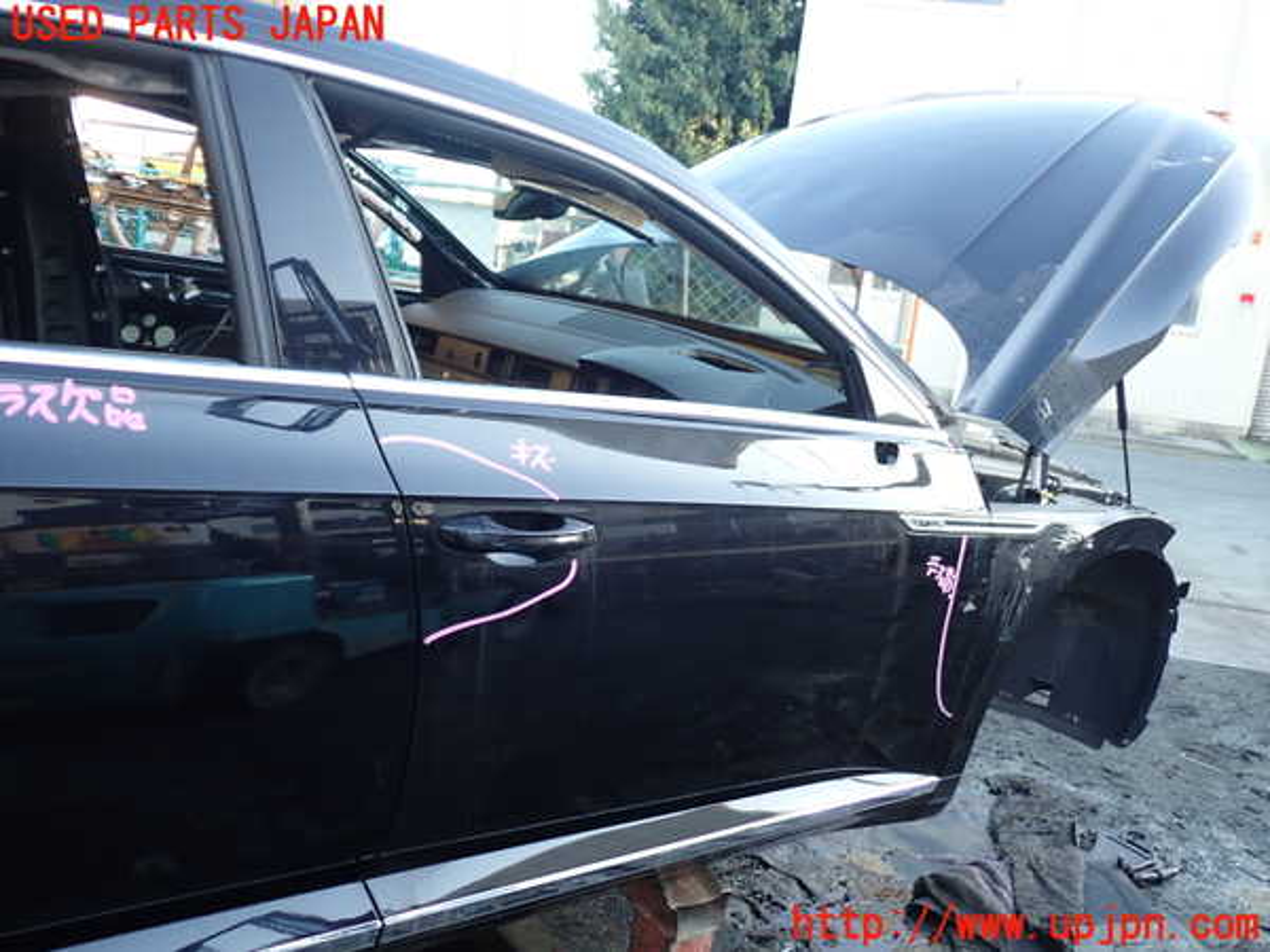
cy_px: 476
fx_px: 1101
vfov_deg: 46.8
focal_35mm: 30
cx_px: 635
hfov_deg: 60.0
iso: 125
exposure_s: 1/60
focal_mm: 5.4
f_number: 2.3
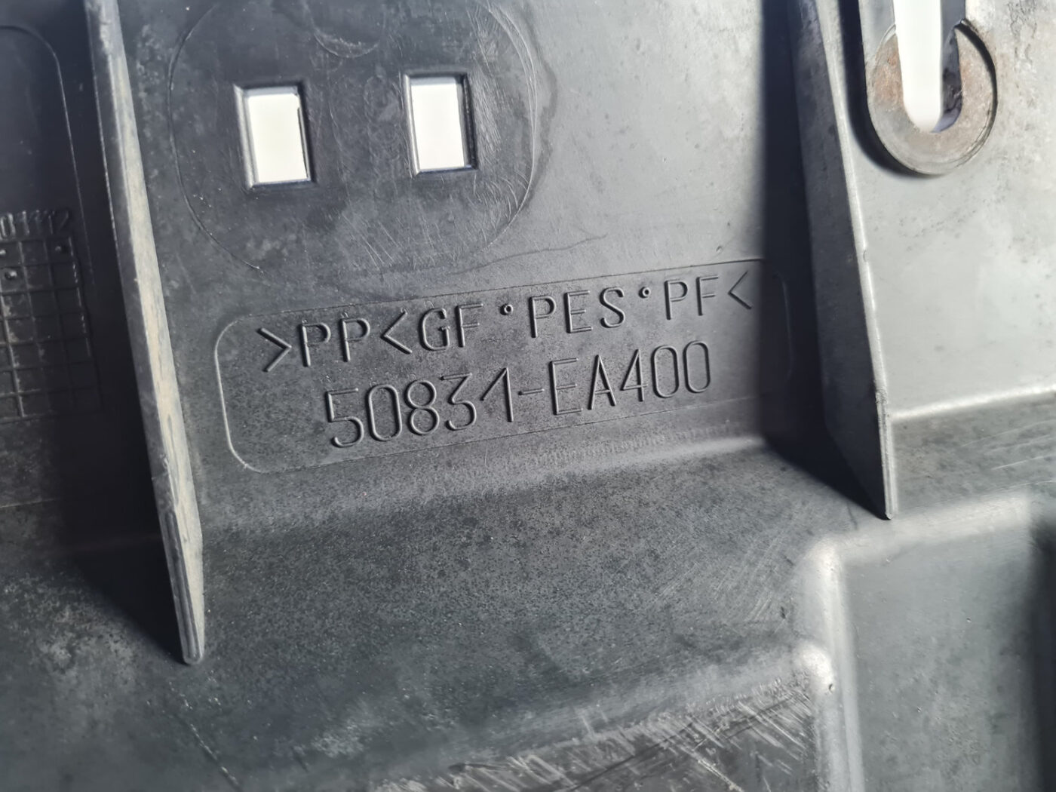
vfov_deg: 53.1
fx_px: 793
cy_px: 396
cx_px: 528
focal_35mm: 26
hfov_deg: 67.3
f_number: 1.8
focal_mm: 5.4
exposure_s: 1/50
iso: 500
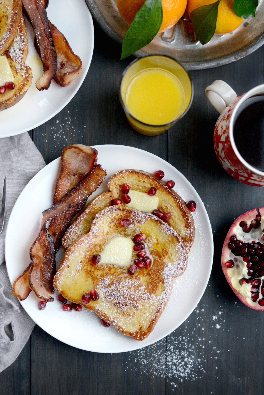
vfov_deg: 39.6
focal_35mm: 50
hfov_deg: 27.0
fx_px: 549
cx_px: 132
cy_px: 198
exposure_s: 1/1000
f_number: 2.8
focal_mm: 50
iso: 3200
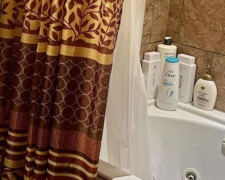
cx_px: 10
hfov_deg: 20.3
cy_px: 7
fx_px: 613
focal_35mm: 92
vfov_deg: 16.4
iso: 160
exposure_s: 1/60
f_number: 1.78
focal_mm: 6.86
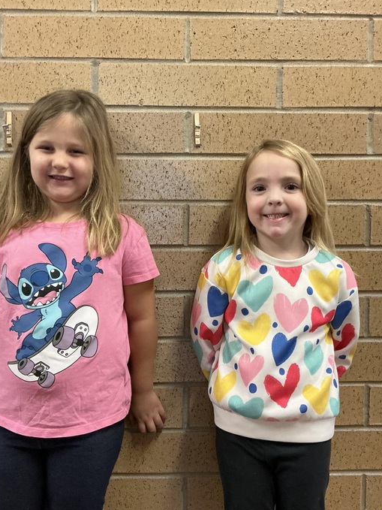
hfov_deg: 42.9
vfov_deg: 55.4
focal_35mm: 33
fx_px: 486
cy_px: 249
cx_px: 183
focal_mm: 3
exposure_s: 1/60
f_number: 1.8
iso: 250
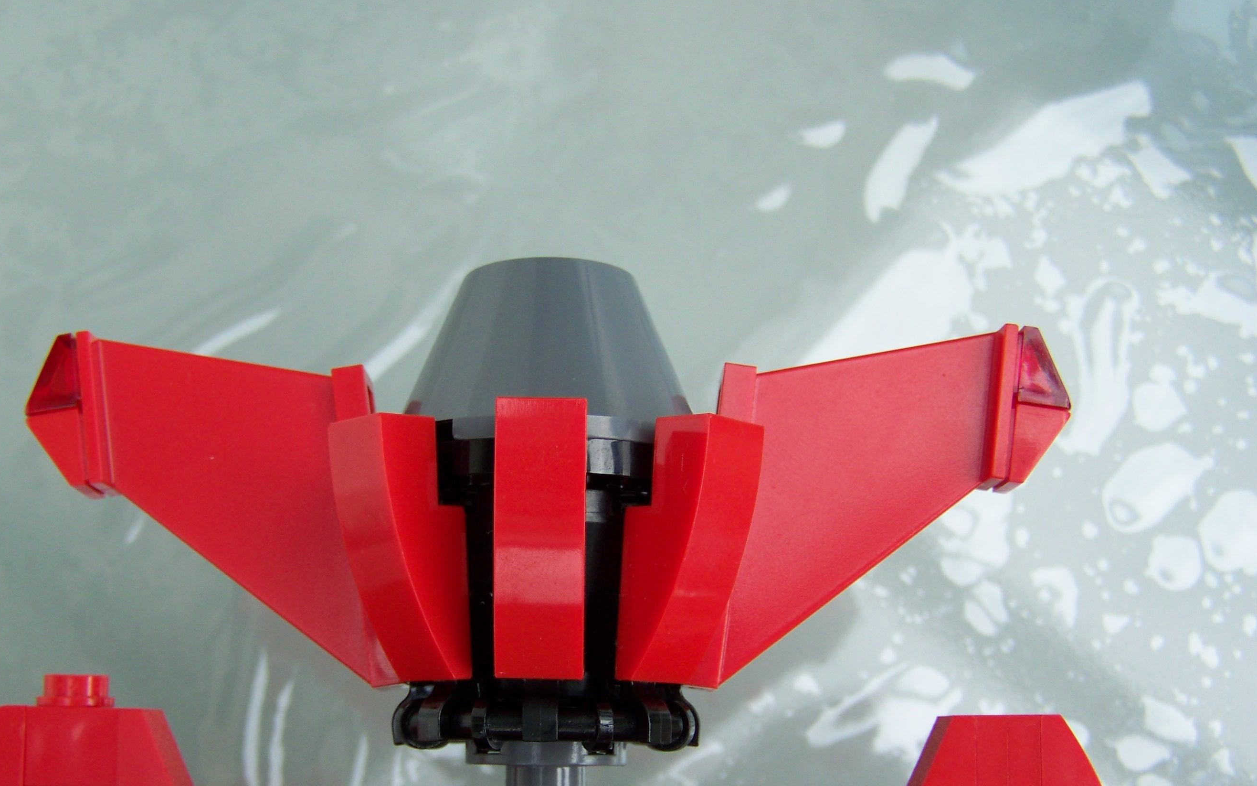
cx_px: 536
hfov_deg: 42.5
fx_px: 1610
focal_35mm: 47
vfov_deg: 27.3
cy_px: 511
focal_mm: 6.3
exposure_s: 1/250
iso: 64
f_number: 2.8
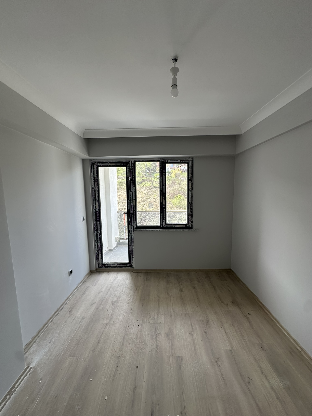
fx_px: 168
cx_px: 156
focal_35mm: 14
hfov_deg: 85.7
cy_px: 208
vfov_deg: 102.1
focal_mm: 2.22
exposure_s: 1/192
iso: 40
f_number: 2.2
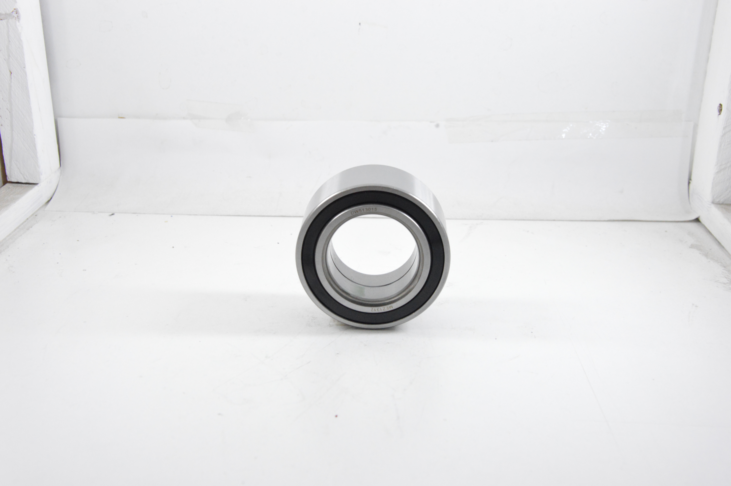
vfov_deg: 28.0
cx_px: 366
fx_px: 974
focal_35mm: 48
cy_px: 243
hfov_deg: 41.1
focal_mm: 32
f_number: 7.1
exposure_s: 1/100
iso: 3200
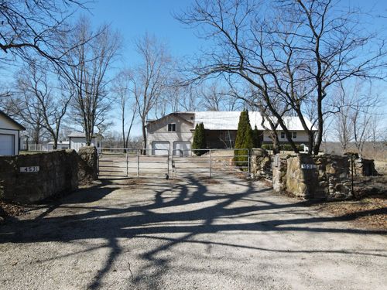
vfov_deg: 56.8
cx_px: 194
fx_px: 268
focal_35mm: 24
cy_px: 145
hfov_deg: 71.6
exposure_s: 1/500
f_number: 2.8
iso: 100
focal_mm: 4.5
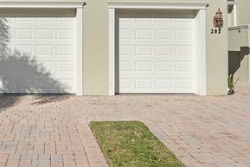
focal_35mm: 38
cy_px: 32
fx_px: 264
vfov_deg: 34.0
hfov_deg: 47.9
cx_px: 51
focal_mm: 22
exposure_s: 1/400
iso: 100
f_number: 10
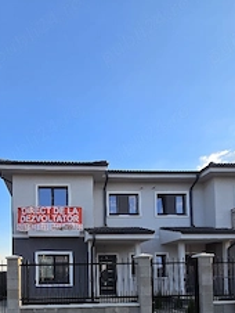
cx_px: 65
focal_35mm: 23
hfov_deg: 56.7
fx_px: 208
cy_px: 263
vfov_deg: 65.1
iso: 50
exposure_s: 1/357
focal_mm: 2.2
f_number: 2.2
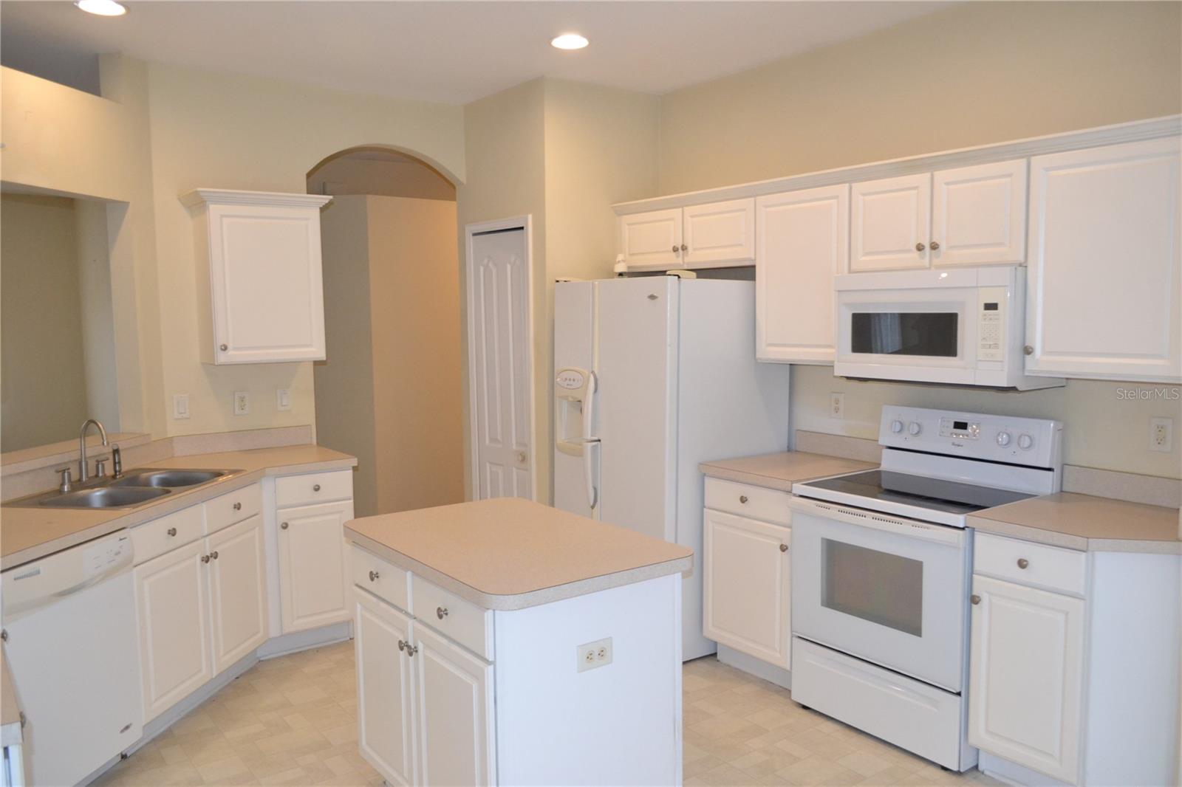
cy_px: 394
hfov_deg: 67.4
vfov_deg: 47.9
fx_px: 886
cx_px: 591
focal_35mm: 27
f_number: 5.6
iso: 1600
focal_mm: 18
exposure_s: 1/80
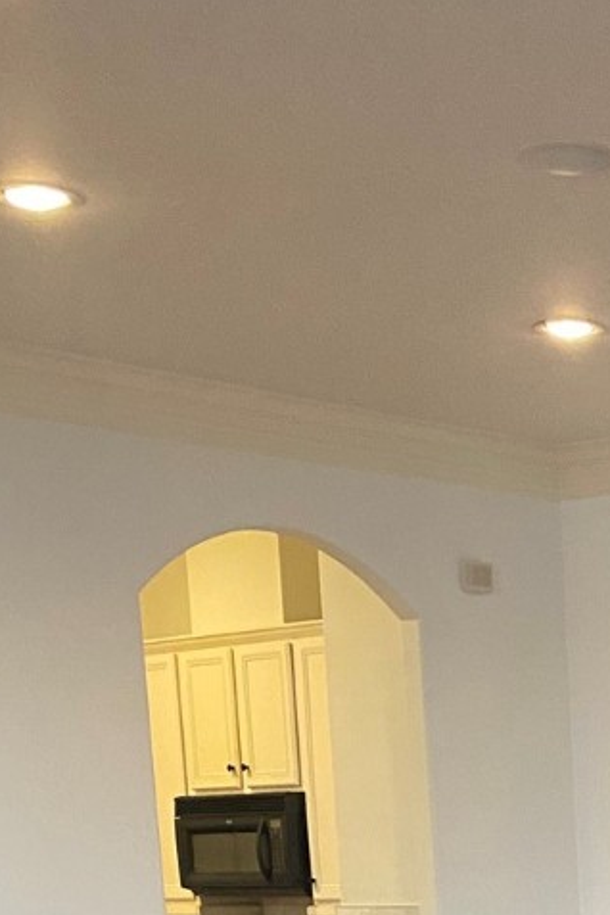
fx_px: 2211
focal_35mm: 87
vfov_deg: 20.3
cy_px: 1345
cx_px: 930
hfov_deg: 14.6
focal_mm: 4.25
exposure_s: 1/60
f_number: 1.8
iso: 400
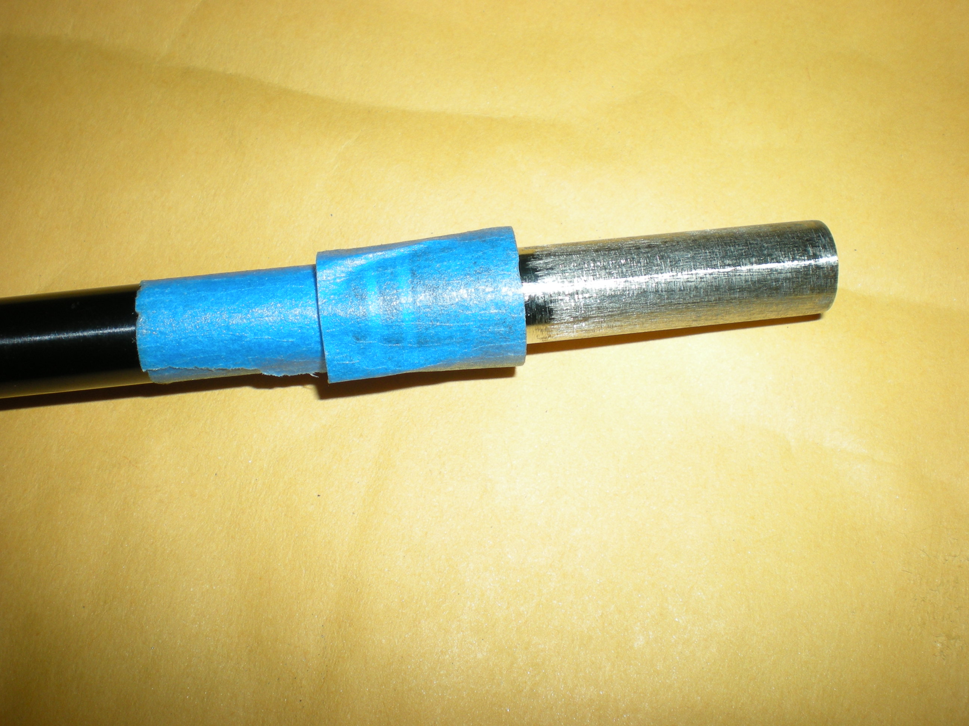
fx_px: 1064
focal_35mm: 38
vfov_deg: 37.7
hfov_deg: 49.0
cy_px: 363
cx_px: 484
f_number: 4.6
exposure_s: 1/60
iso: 64
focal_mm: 6.3
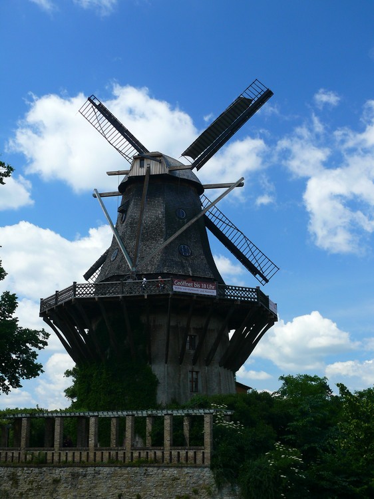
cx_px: 187
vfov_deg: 34.9
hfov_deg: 26.5
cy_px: 250
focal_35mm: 55
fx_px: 793
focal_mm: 11.6
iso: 100
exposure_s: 1/200
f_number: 4.5
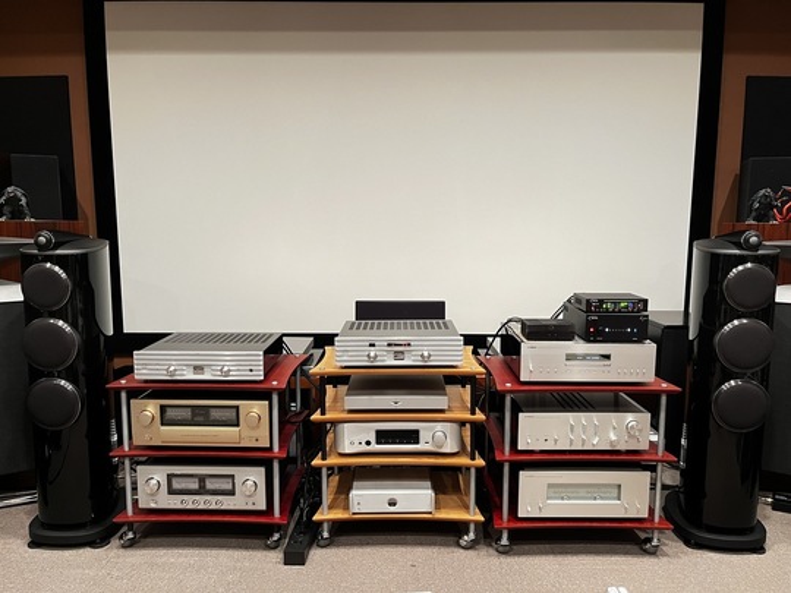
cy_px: 296
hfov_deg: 67.3
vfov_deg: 53.1
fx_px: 594
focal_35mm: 26
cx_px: 396
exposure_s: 1/40
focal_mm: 5.1
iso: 640
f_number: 1.6
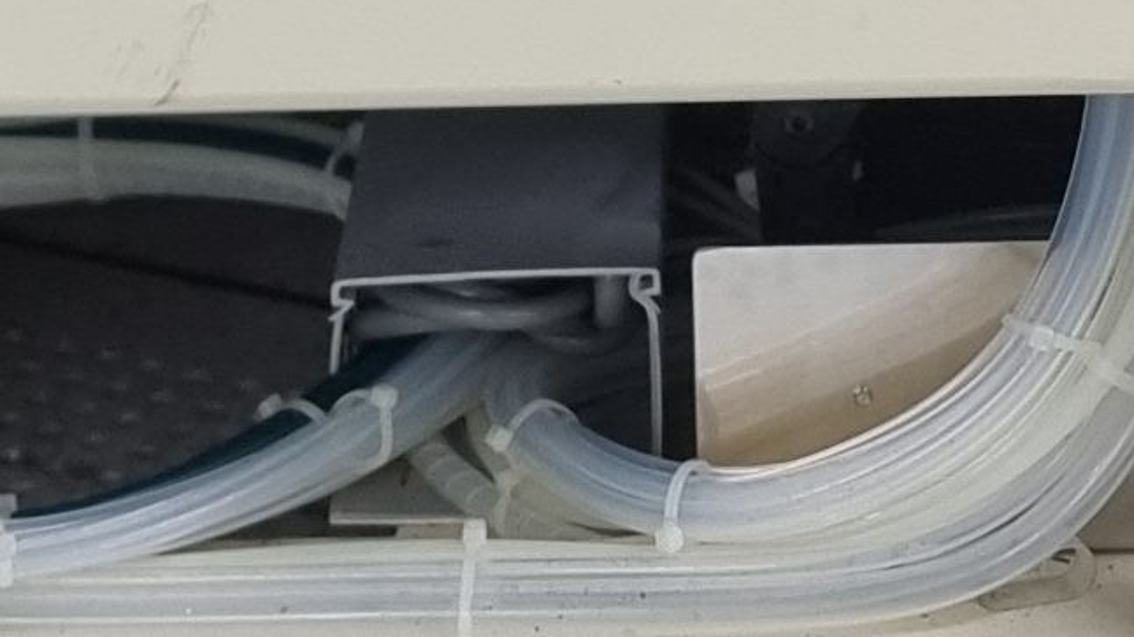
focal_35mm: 162
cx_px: 758
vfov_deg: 7.3
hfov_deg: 13.3
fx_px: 4870
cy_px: -465
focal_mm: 6.7
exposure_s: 1/40
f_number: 1.8
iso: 160
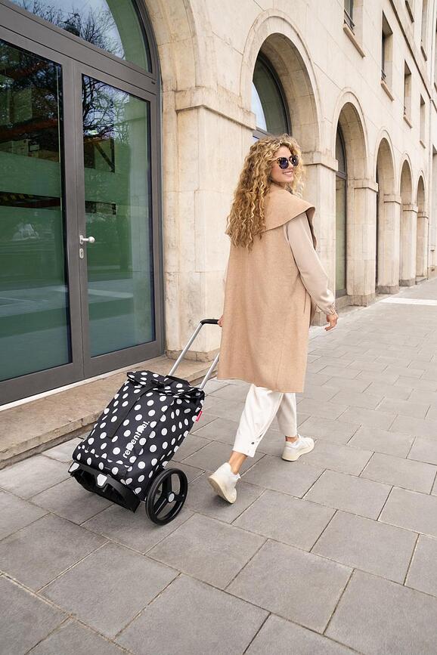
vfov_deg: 71.5
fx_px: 455
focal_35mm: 25
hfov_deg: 51.3
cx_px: 218
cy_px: 328
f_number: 8
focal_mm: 25
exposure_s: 1/250
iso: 1600
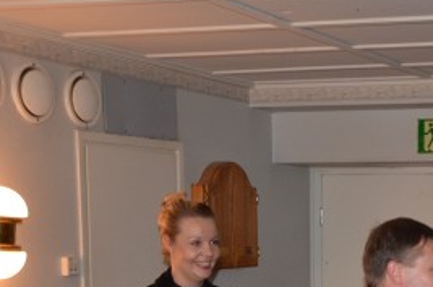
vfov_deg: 14.2
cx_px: 475
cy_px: 351
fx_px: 1117
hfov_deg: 20.9
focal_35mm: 93
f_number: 3.8
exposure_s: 1/60
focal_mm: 24
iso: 800
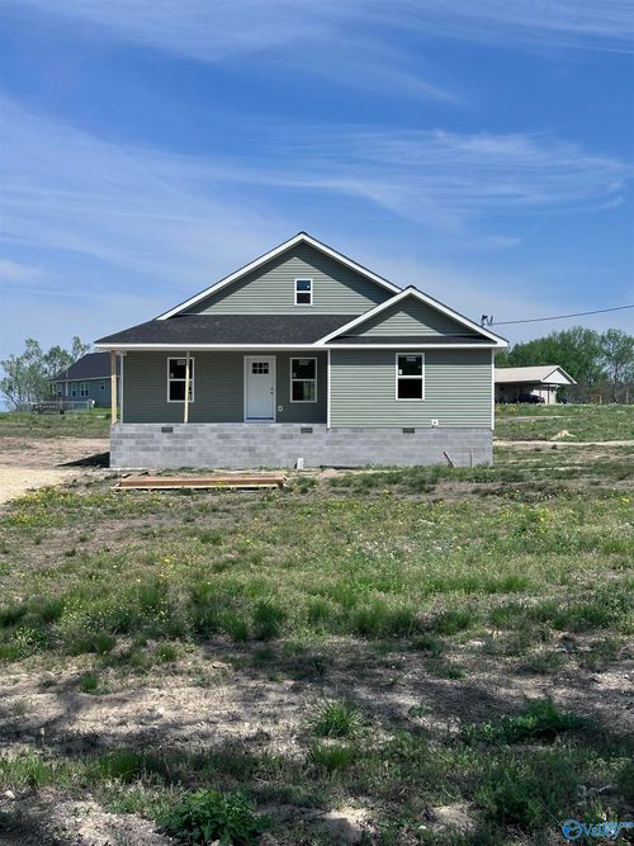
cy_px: 423
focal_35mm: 48
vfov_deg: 39.7
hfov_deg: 30.3
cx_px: 317
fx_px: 1173
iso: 64
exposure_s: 1/5000
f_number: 1.78
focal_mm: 6.86
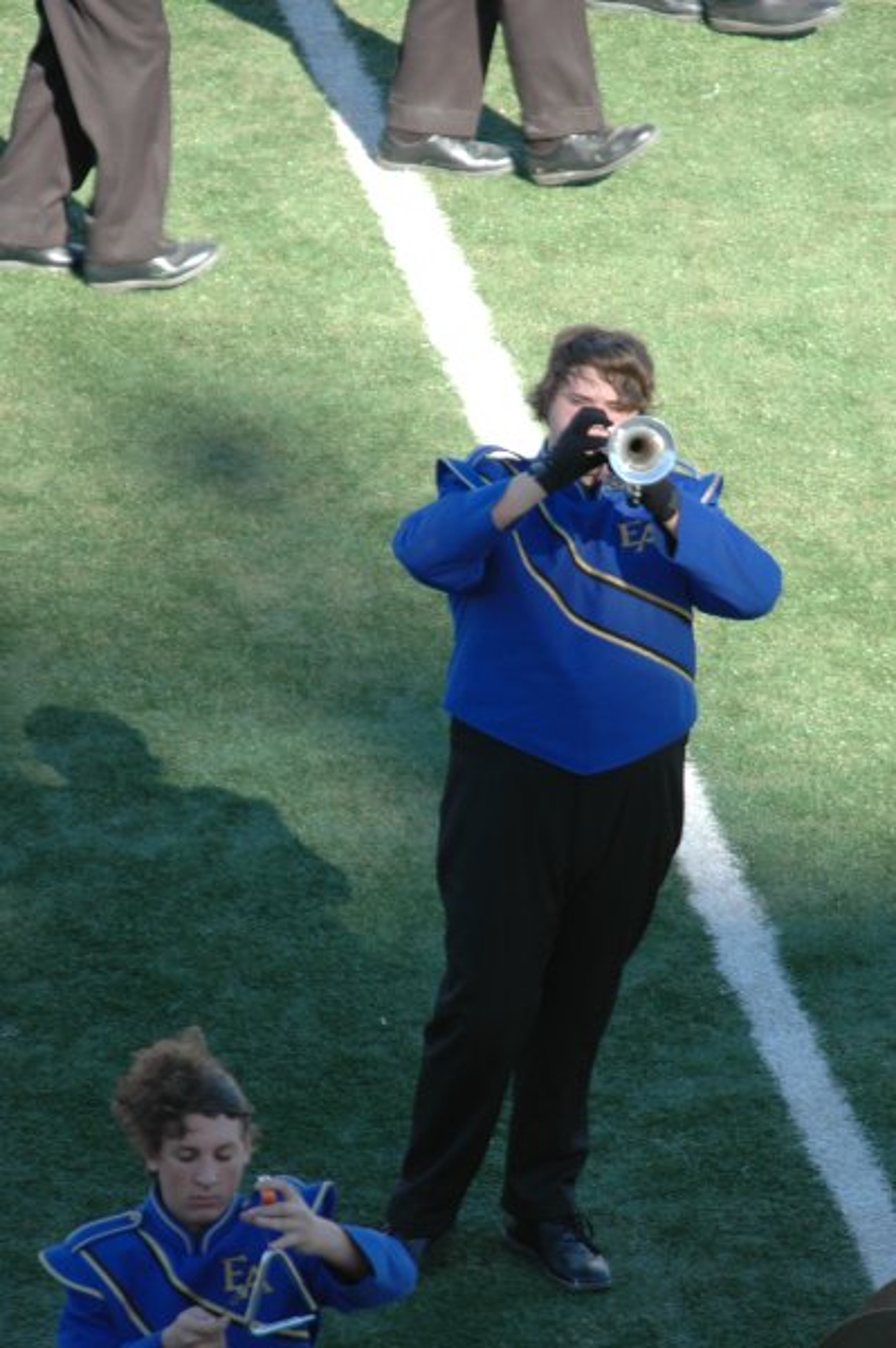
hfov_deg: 2.3
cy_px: 674
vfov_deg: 3.4
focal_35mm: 600
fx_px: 22437
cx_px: 448
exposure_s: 1/160
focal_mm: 400
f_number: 5.6
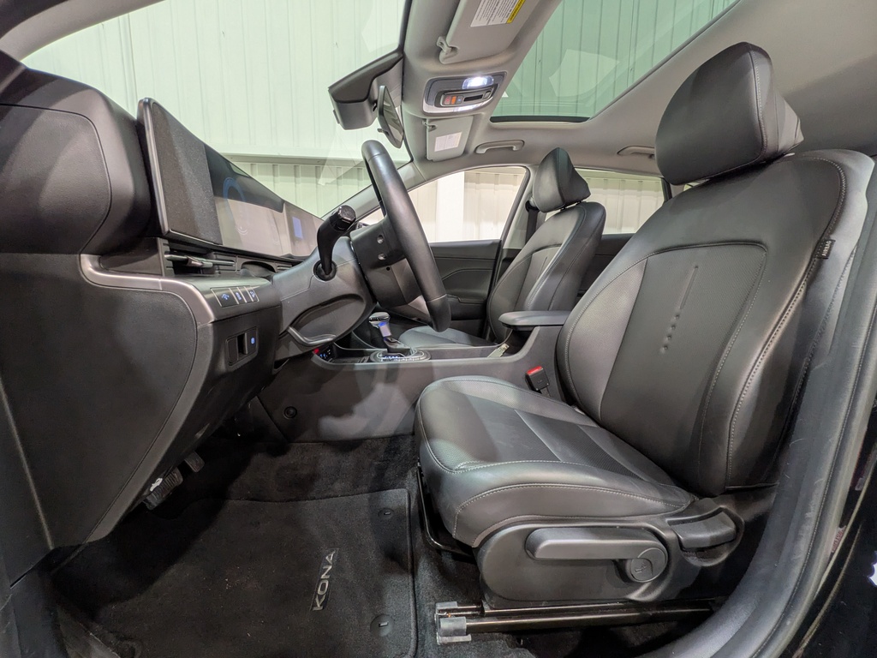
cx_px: 438
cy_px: 329
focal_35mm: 14
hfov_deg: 102.1
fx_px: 355
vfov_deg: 85.7
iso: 68
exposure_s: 1/25
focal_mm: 1.83
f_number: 2.2
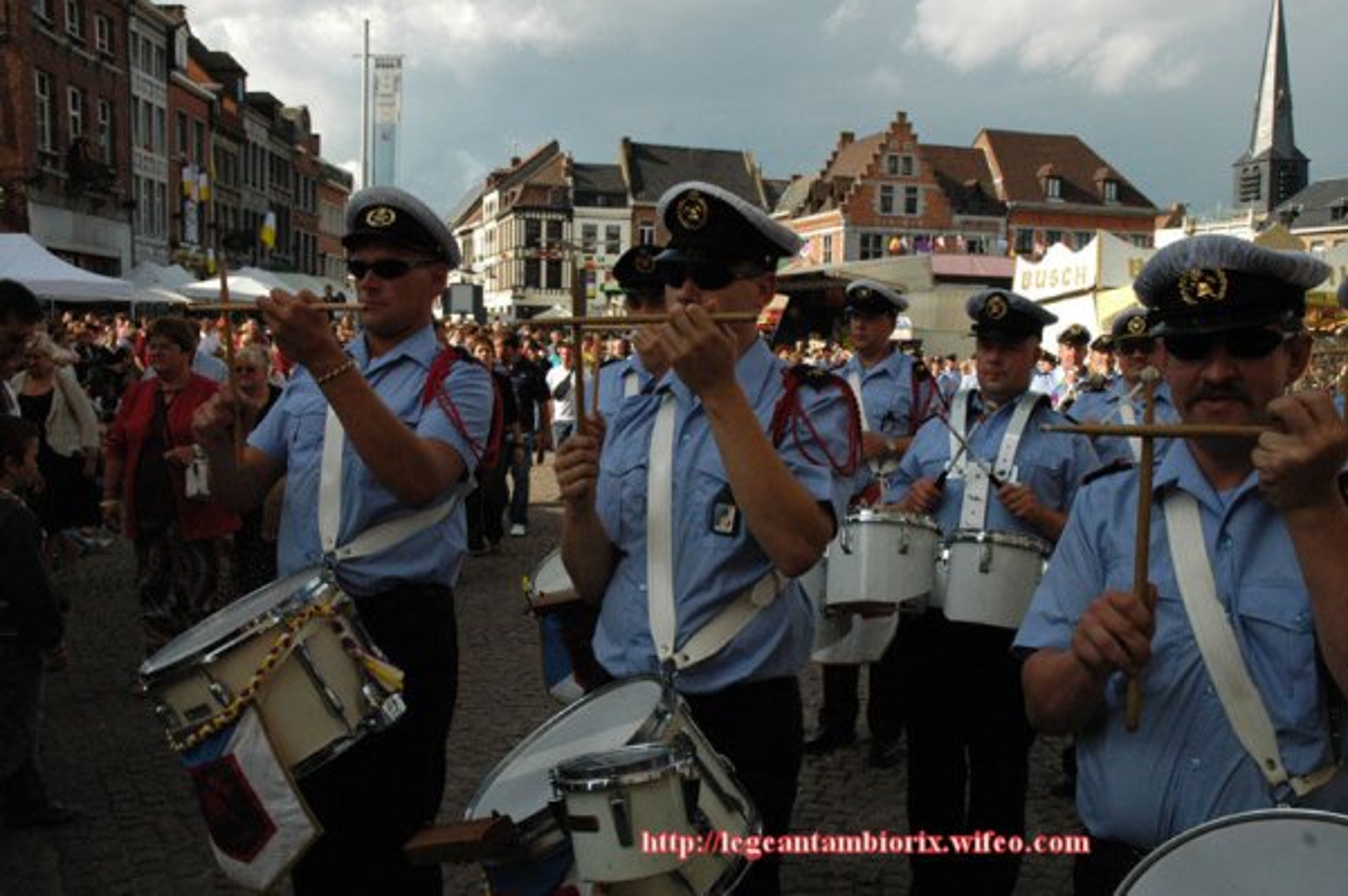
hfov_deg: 53.2
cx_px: 674
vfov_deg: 36.8
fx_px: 1347
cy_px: 448
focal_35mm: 36
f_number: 8
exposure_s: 1/1600
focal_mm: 24
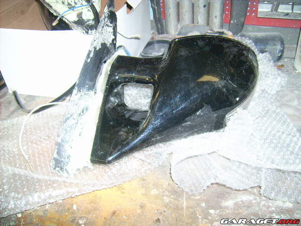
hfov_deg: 52.6
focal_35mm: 35
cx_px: 150
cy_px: 113
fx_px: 304
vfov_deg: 40.7
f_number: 2.8
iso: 100
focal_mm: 5.95
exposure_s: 1/60
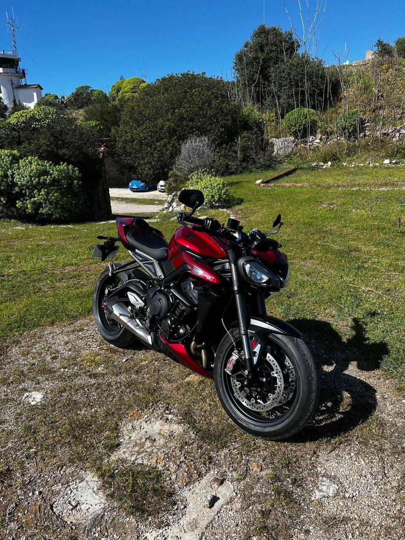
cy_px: 270
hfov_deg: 53.1
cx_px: 202
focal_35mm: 26
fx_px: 406
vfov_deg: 67.3
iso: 50
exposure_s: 1/3165
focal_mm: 5.7
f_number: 1.5
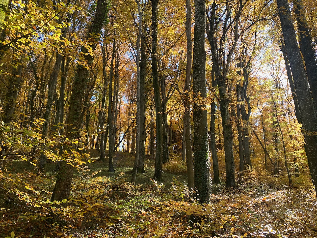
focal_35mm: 26
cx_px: 158
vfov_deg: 53.1
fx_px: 238
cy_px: 119
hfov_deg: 67.3
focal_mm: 4.25
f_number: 1.8
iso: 50
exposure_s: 1/122
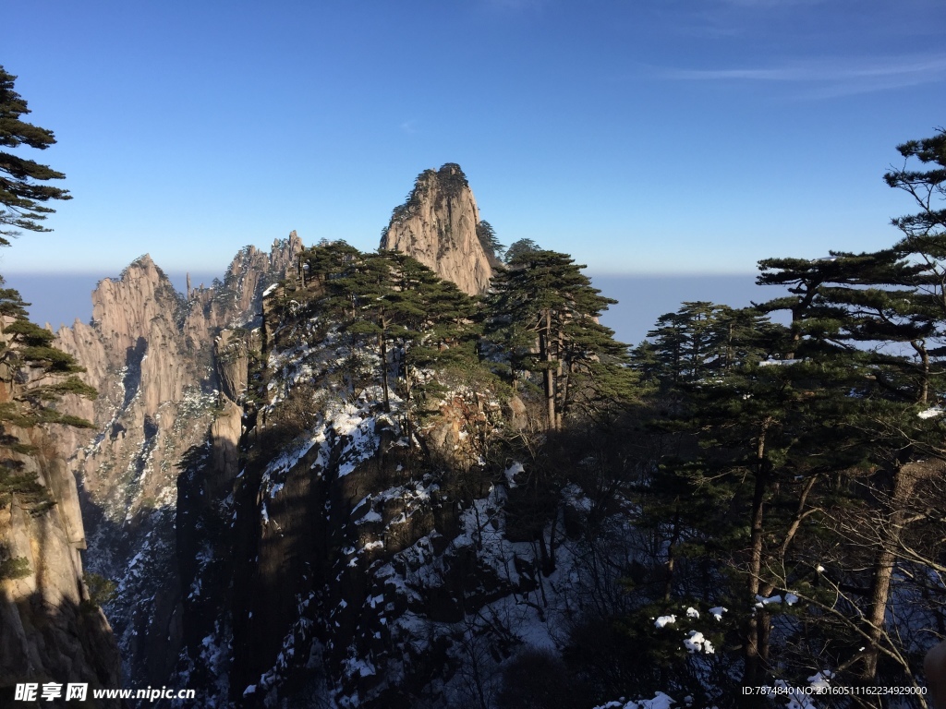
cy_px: 354
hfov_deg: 61.7
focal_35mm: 29
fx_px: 793
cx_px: 473
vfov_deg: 48.2
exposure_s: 1/1319
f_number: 2.2
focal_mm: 4.15
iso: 32
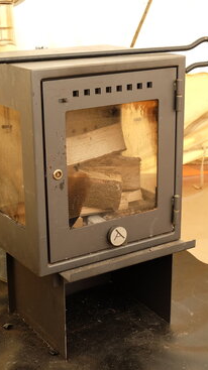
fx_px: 629
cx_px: 106
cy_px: 207
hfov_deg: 18.8
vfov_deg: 32.8
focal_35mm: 64
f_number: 4
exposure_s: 1/80
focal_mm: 23.3
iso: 250
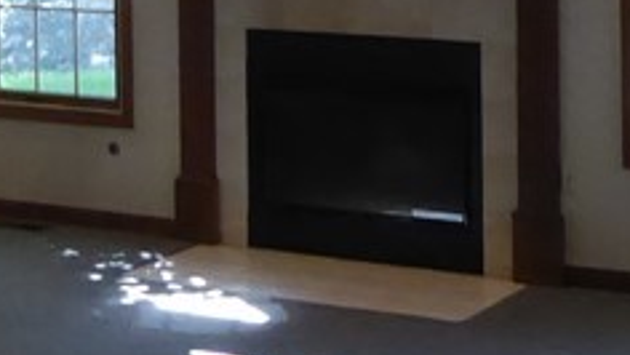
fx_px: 1972
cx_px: 304
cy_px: -206
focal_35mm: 118
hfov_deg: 18.1
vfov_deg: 9.9
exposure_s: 1/60
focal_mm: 4.3
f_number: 3.3
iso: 800
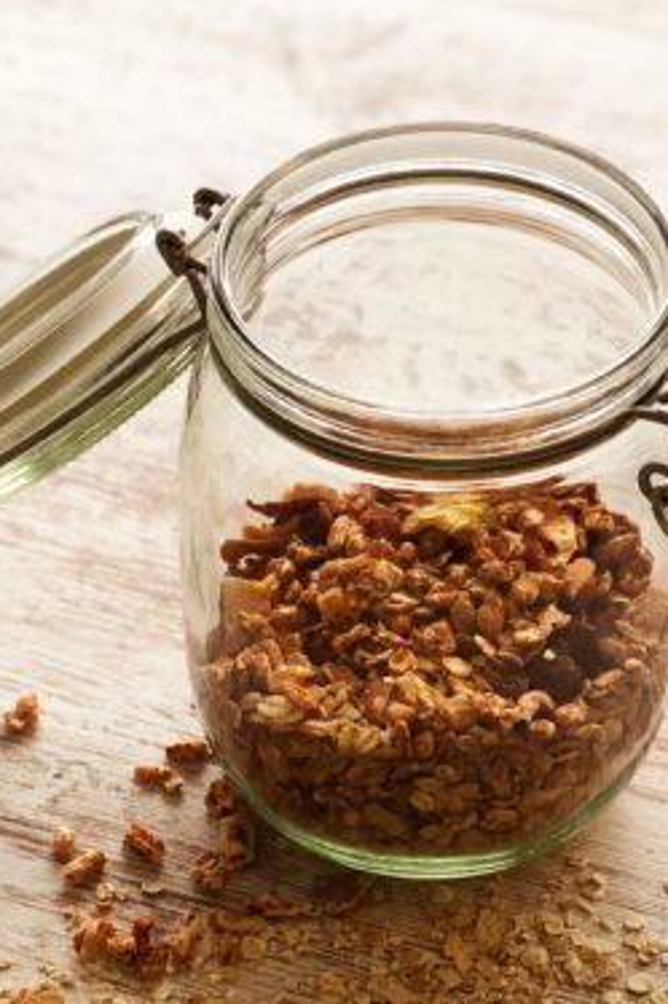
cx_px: -11
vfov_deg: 18.4
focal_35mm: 111
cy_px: 703
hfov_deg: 12.2
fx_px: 3092
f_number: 2.4
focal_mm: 6
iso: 100
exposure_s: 1/33
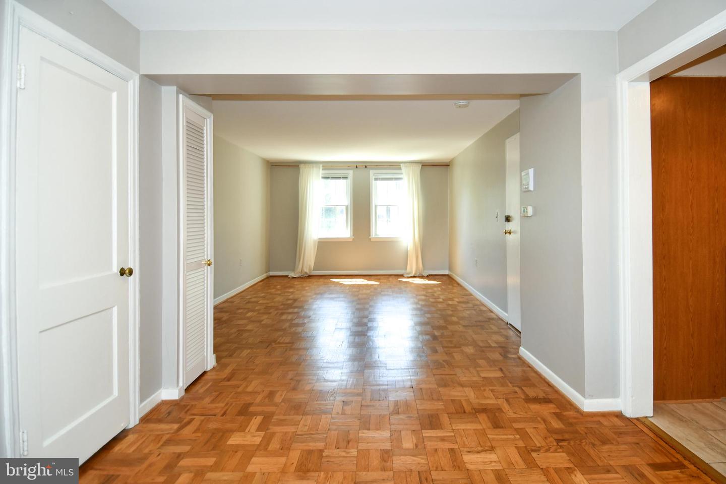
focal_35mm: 18
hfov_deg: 90.0
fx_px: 363
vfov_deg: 67.4
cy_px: 242
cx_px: 363
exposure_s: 1/60
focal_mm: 12
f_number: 4
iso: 200
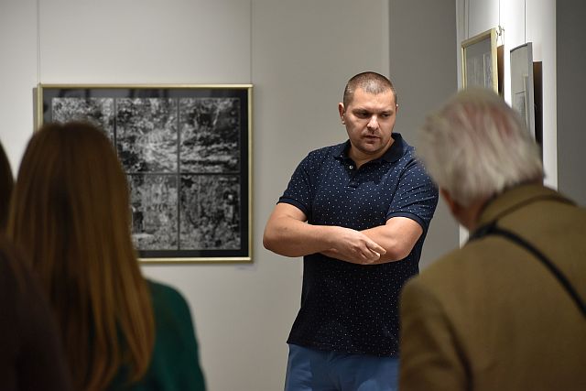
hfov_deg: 10.5
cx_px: 293
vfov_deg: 7.0
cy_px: 196
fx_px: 3175
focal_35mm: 195
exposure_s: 1/125
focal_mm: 130
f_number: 4.8
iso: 900
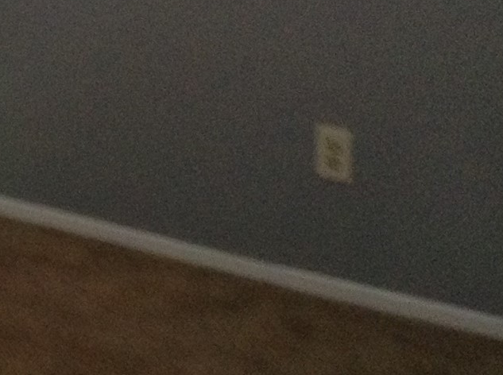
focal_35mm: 107
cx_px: -221
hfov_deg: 16.9
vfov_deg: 13.2
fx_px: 1552
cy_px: -141
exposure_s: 1/24
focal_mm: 3.3
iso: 125
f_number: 2.4
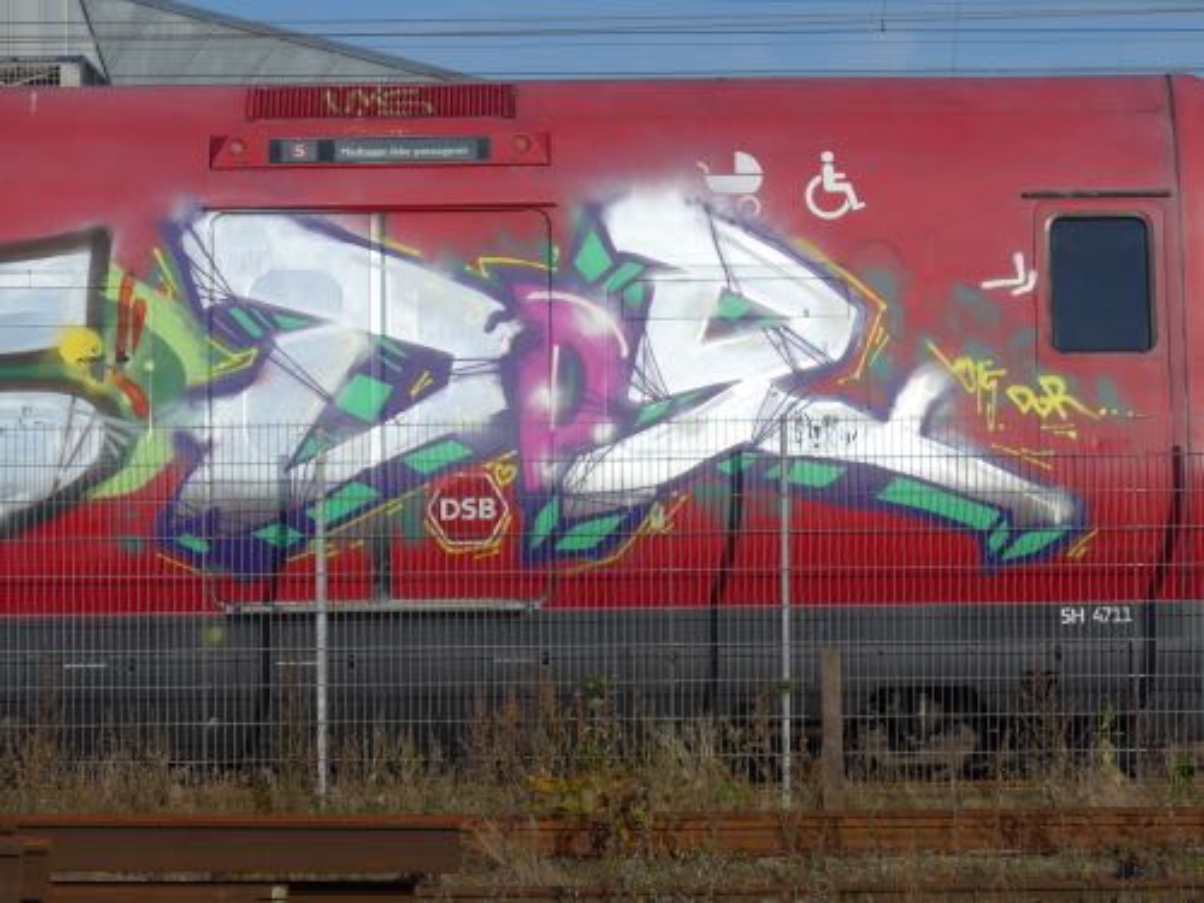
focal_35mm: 124
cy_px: 452
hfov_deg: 15.9
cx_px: 602
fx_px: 4313
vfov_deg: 12.0
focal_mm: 24.3
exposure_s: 1/1000
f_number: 5.2
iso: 80
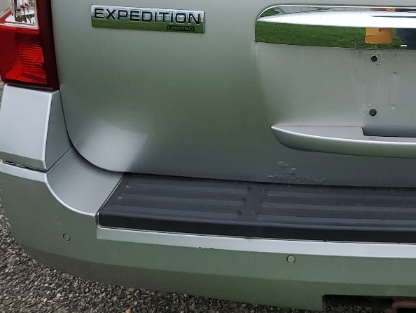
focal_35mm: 70
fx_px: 842
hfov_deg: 26.2
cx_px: 424
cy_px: -44
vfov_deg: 20.0
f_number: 1.5
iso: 50
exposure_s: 1/1250
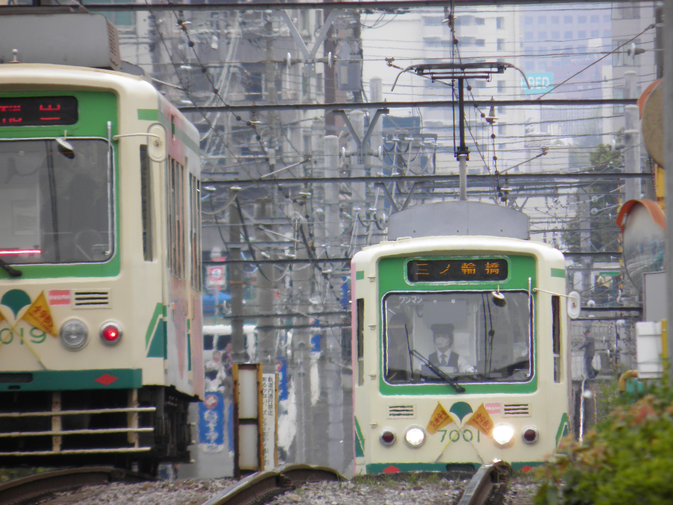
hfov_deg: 2.4
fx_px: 16331
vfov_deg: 1.8
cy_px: 252
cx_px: 336
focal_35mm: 840
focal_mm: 147
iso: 100
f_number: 5.6
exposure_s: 1/160
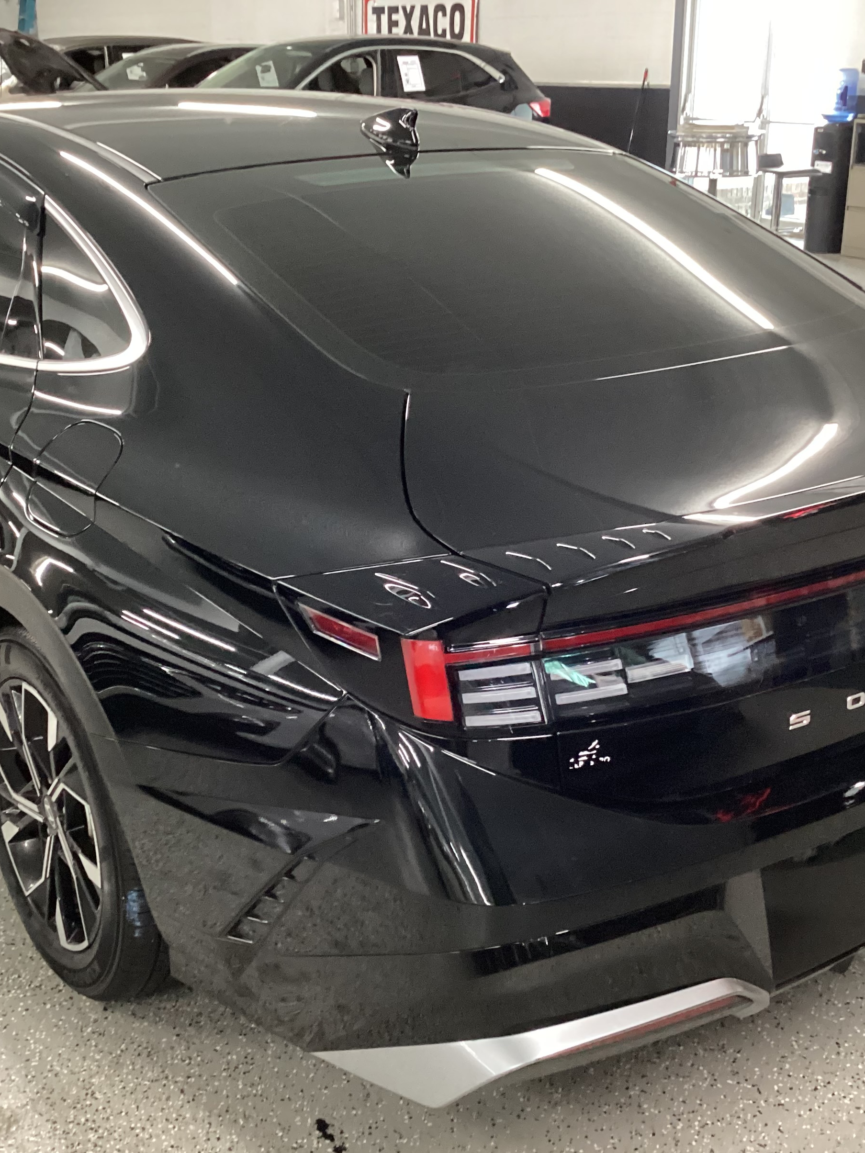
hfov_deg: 34.4
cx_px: 431
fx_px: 1399
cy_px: 582
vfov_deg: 44.8
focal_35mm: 42
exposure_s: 1/40
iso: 400
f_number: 2.4
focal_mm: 3.3
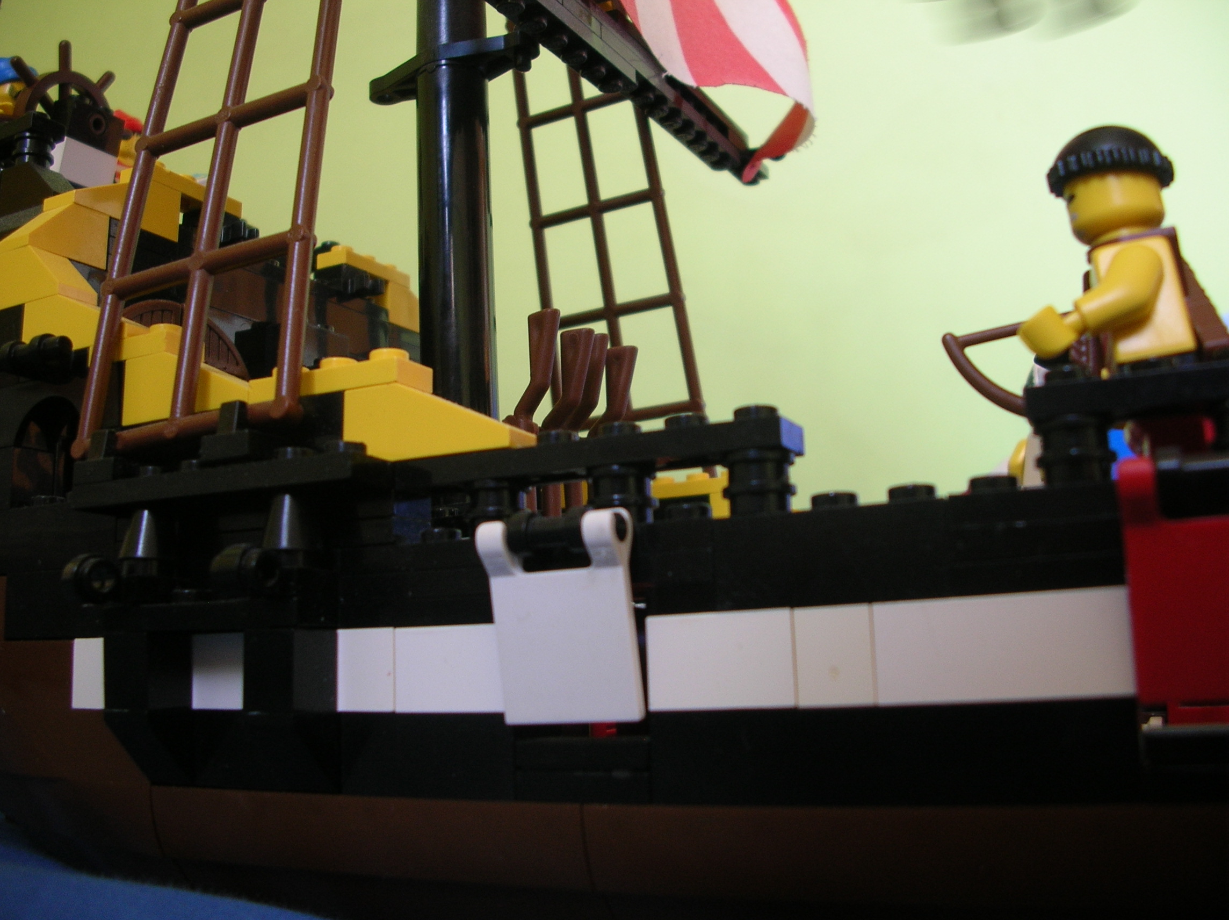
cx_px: 614
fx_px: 1242
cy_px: 460
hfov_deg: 52.7
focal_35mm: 35
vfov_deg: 40.6
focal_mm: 5.8
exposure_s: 1/10.8
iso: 50
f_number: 2.8
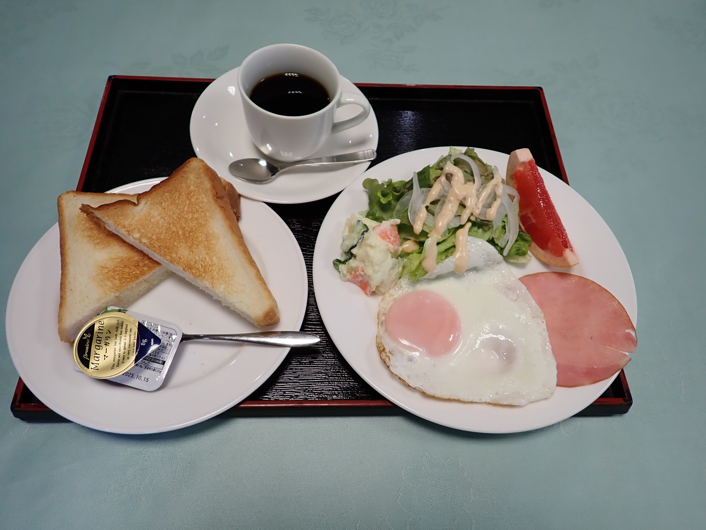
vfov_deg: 54.9
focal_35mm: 25
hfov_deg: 69.4
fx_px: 510
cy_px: 265
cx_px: 353
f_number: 2
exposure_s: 1/125
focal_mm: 4.5
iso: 125
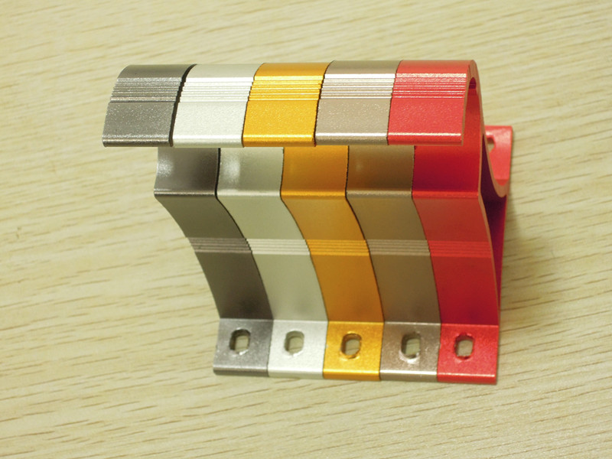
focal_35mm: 85
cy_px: 230
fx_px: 1503
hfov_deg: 23.0
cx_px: 306
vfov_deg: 17.4
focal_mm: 15.2
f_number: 5
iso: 400
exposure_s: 1/13
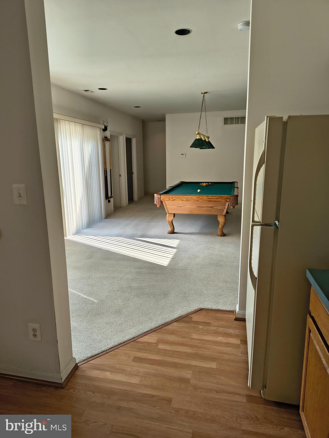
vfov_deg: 71.6
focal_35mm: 24
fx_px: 304
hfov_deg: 56.8
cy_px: 219
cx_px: 164
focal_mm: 5.56
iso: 100
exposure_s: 1/168
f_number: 1.8
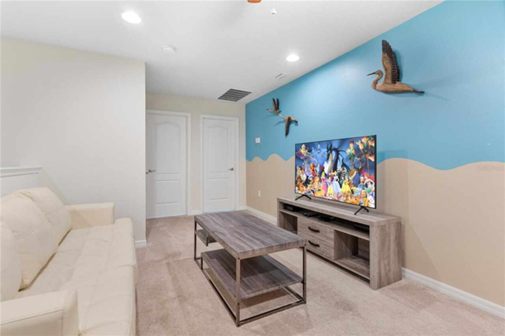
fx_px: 224
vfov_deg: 73.7
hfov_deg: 96.8
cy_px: 168
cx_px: 252
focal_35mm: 16
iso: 500
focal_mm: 16
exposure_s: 1.6
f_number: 8
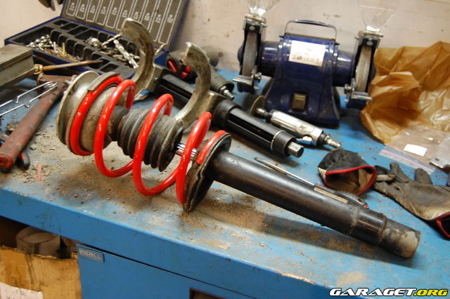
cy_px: 150
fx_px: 562
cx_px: 225
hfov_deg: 43.6
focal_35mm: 45
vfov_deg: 29.8
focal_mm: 30
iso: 800
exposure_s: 1/25
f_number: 4.2
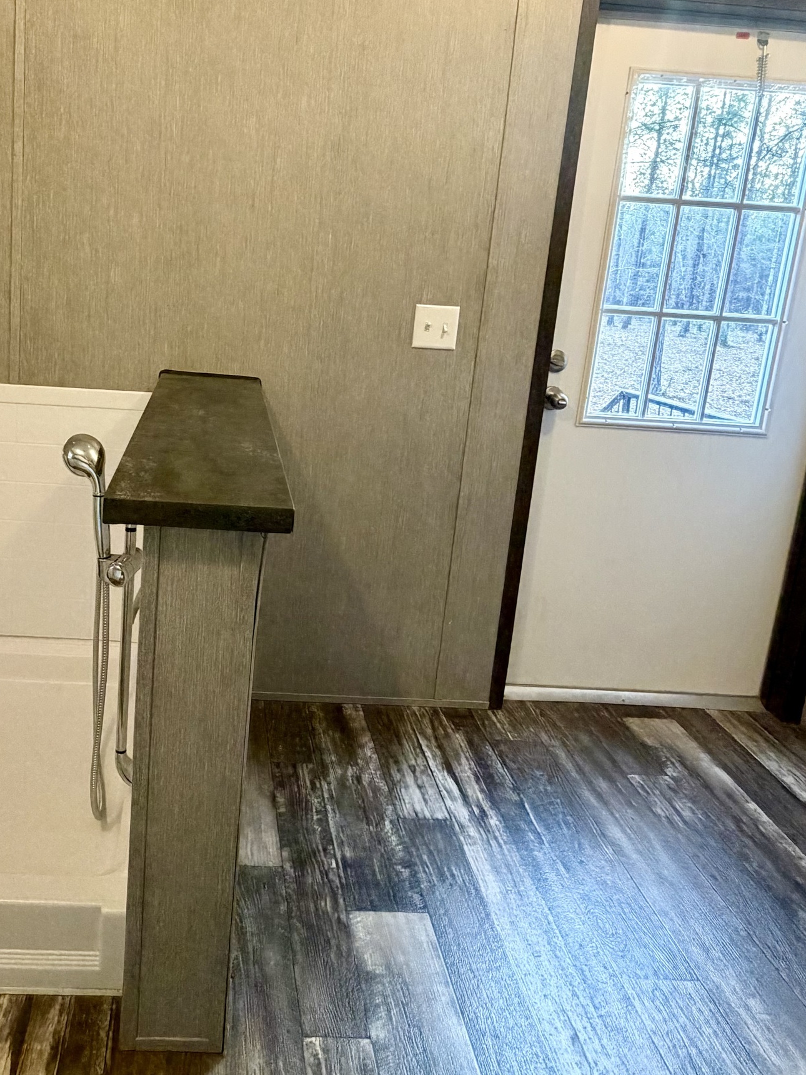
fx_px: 776
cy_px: 386
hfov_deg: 53.2
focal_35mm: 25
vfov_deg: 68.0
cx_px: 234
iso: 500
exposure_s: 1/60
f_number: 2.2
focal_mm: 2.22
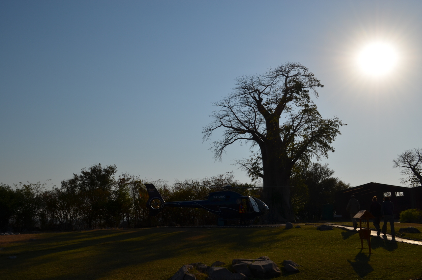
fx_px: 386
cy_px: 140
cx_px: 211
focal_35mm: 33
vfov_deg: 39.8
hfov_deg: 57.3
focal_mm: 22
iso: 100
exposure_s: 1/640
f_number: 13
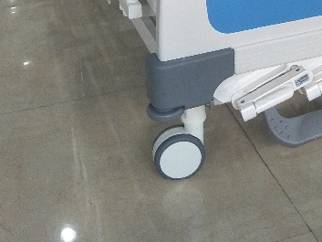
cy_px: -87
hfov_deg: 27.2
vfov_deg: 19.6
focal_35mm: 68
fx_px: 633
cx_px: 307
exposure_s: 1/33
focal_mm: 4.1
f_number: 1.7
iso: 331
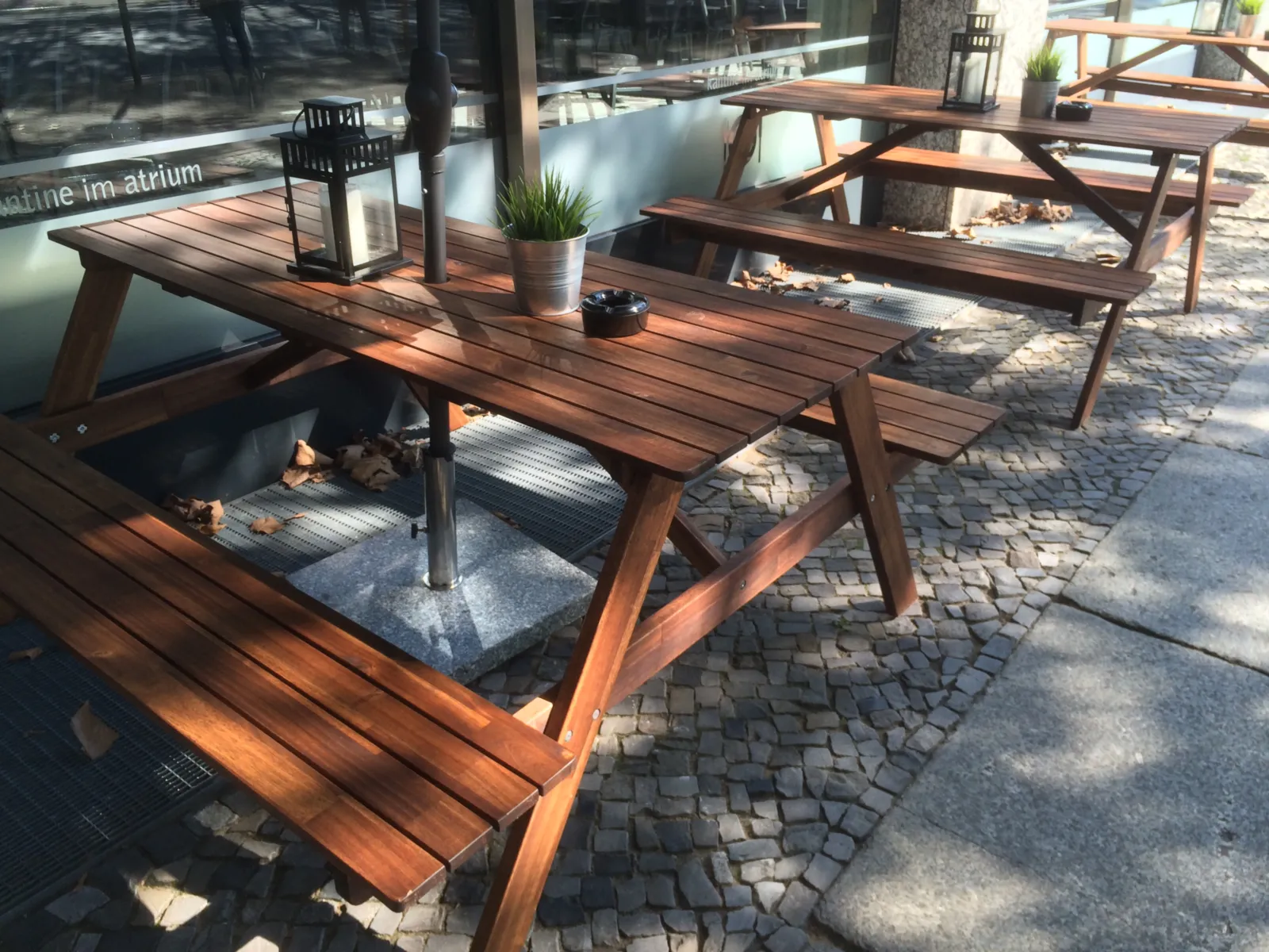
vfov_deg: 48.2
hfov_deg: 61.7
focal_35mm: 29
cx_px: 634
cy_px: 476
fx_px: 1063
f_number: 2.2
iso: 32
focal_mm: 4.15
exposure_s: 1/366
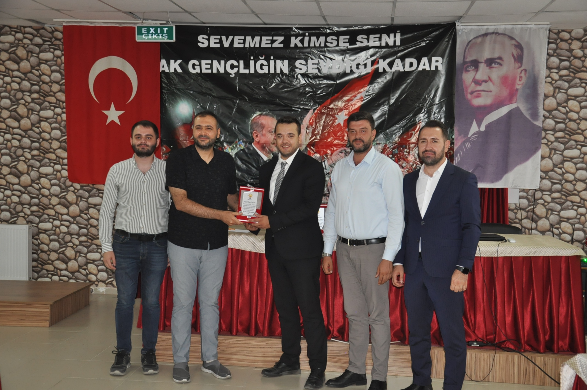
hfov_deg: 43.7
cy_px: 195
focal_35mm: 45
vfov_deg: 29.8
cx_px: 294
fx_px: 733
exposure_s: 1/60
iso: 800
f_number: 4.2
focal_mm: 30
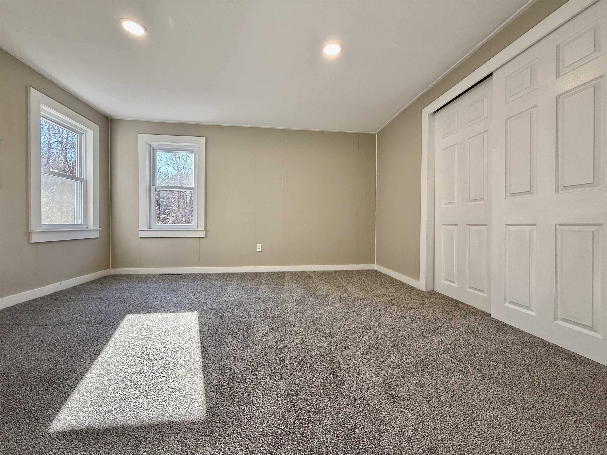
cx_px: 304
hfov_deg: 102.1
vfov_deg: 85.7
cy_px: 228
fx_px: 245
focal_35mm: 14
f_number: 2.2
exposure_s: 1/101
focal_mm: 2.22
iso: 80
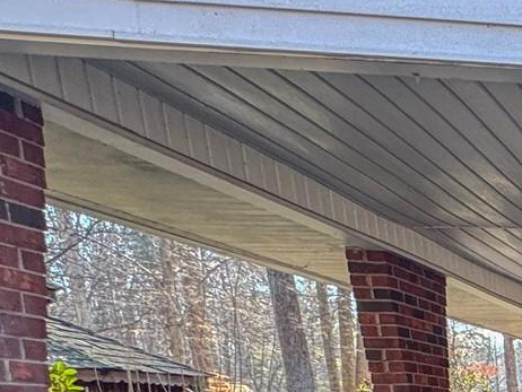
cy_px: 573
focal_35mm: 62
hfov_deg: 19.8
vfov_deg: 20.5
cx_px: 1002
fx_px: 935
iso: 80
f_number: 2.2
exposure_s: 1/99
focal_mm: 2.22
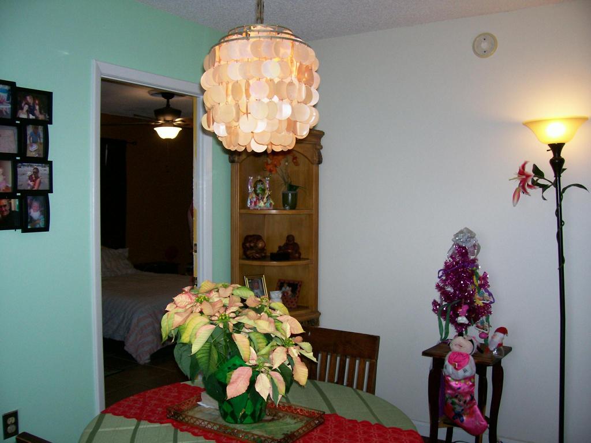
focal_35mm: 34
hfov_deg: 54.0
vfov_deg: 41.8
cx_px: 296
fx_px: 580
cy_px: 222
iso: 80
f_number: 2.7
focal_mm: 5.6
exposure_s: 1/64
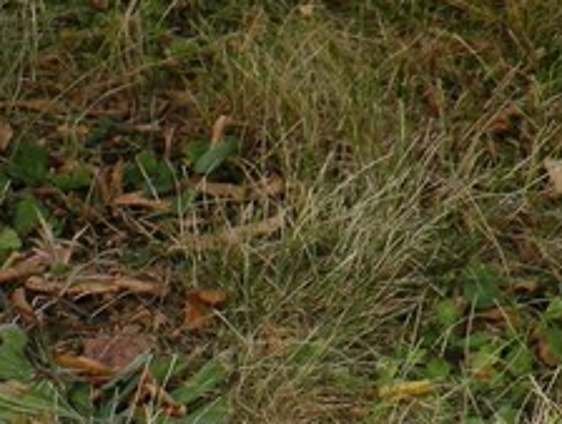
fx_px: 8168
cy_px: 627
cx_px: 105
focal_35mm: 502
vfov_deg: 3.0
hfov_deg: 3.9
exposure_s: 1/155
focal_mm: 25
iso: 64
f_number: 5.6
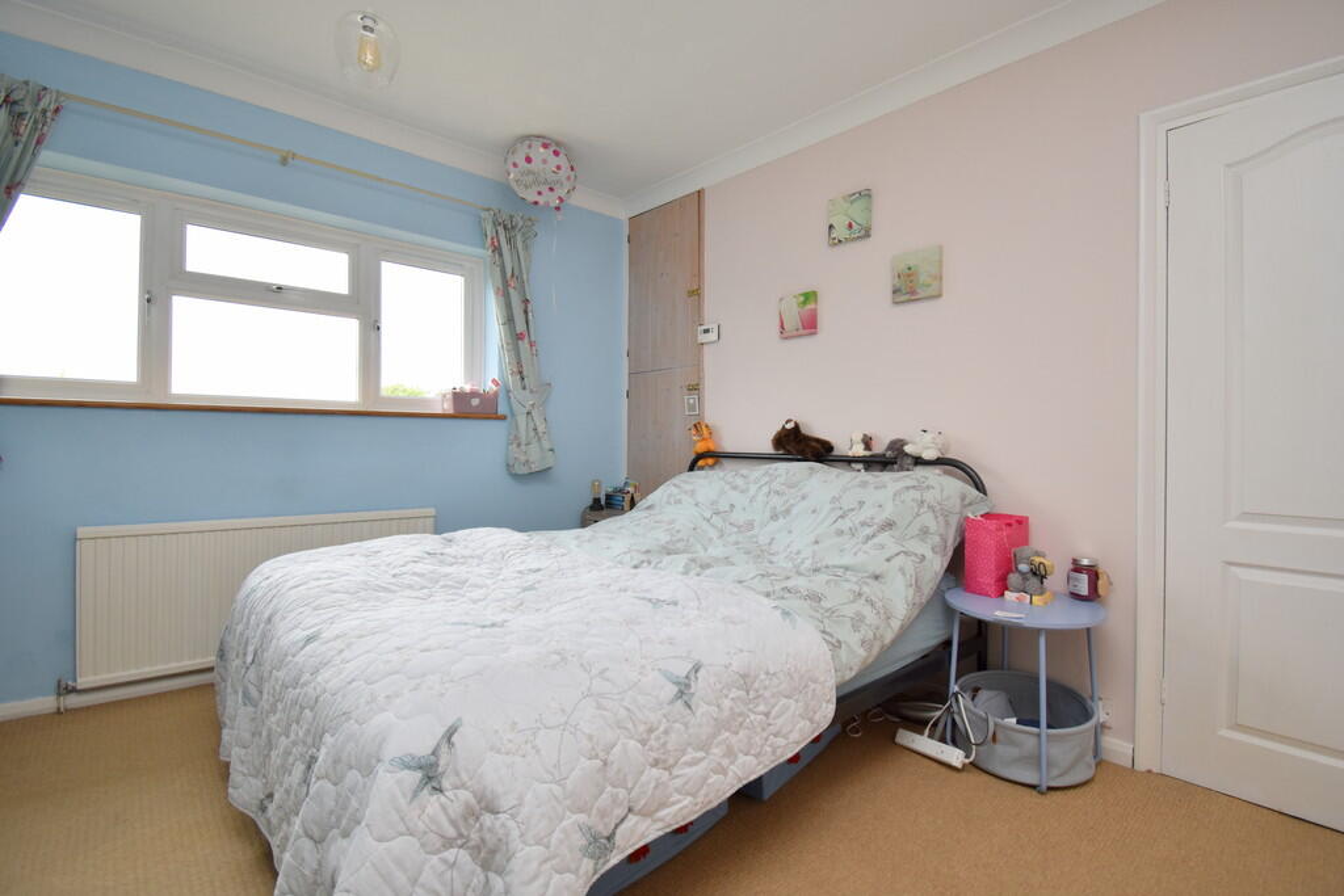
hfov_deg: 100.4
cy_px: 448
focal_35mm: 15
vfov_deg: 77.3
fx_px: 560
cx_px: 672
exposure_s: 1/200
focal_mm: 10
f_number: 5
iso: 320
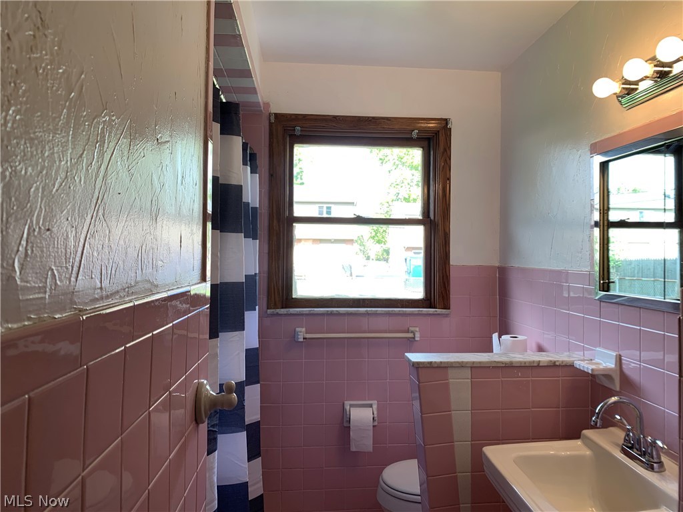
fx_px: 513
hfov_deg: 67.3
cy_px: 256
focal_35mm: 26
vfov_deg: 53.1
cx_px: 342
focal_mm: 4.25
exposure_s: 1/120
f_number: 1.8
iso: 32
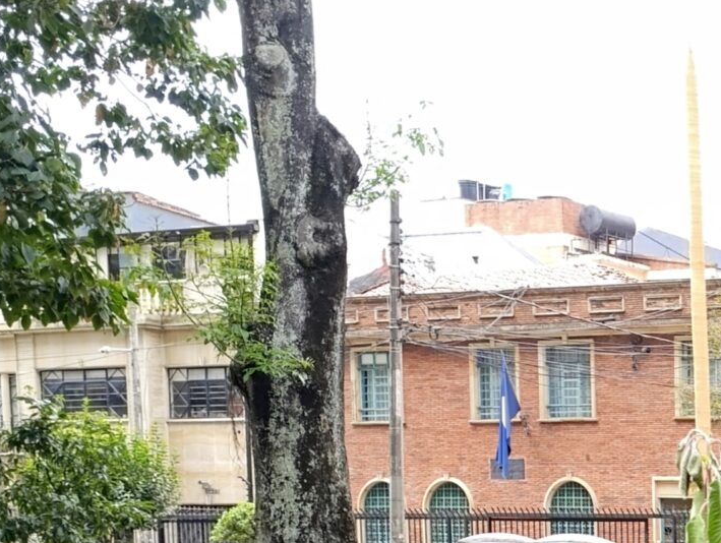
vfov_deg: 16.7
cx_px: 1036
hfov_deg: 20.6
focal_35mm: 83
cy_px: 735
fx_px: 1731
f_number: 1.6
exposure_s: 1/125
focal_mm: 6.14
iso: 50
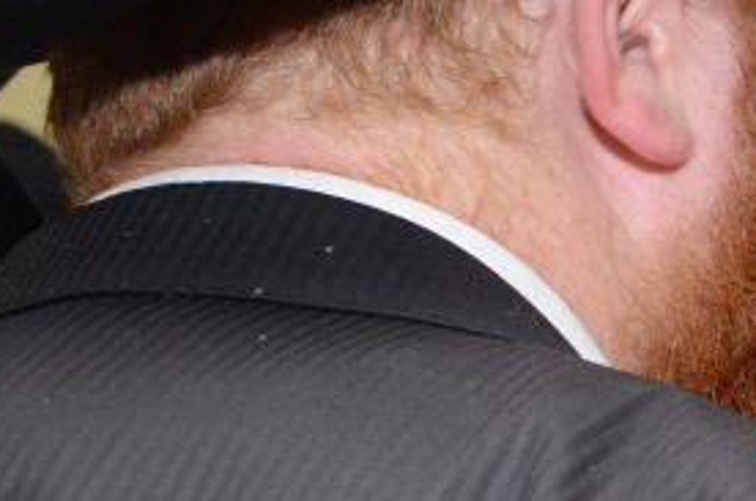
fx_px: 3501
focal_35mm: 167
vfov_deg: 8.2
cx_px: 1276
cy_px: 293
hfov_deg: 11.6
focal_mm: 30
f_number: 5.6
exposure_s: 1/100
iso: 1250
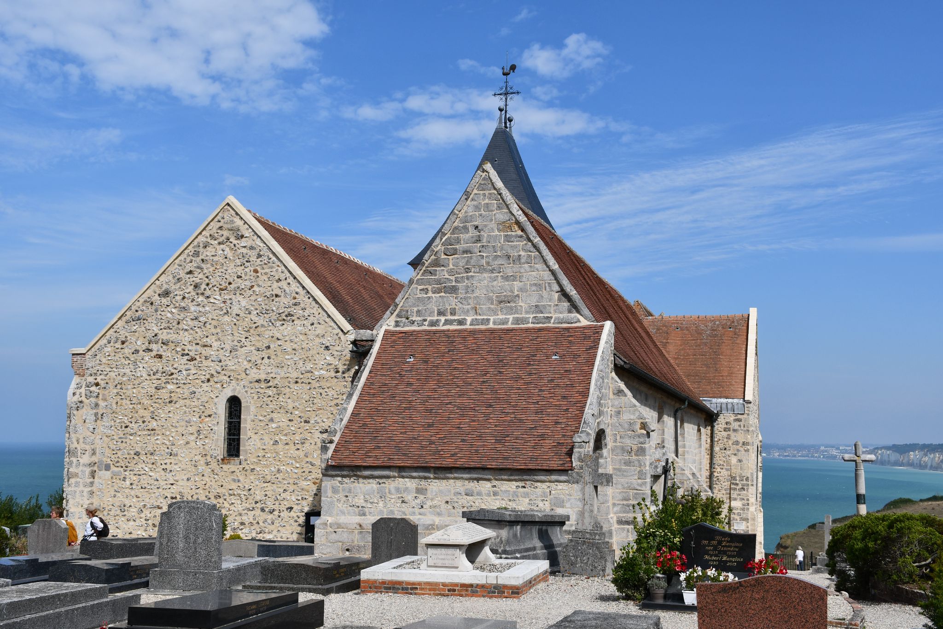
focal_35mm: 40
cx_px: 472
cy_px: 314
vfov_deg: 33.4
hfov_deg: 48.5
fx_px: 1048
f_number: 10
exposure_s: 1/400
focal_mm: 27
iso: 100
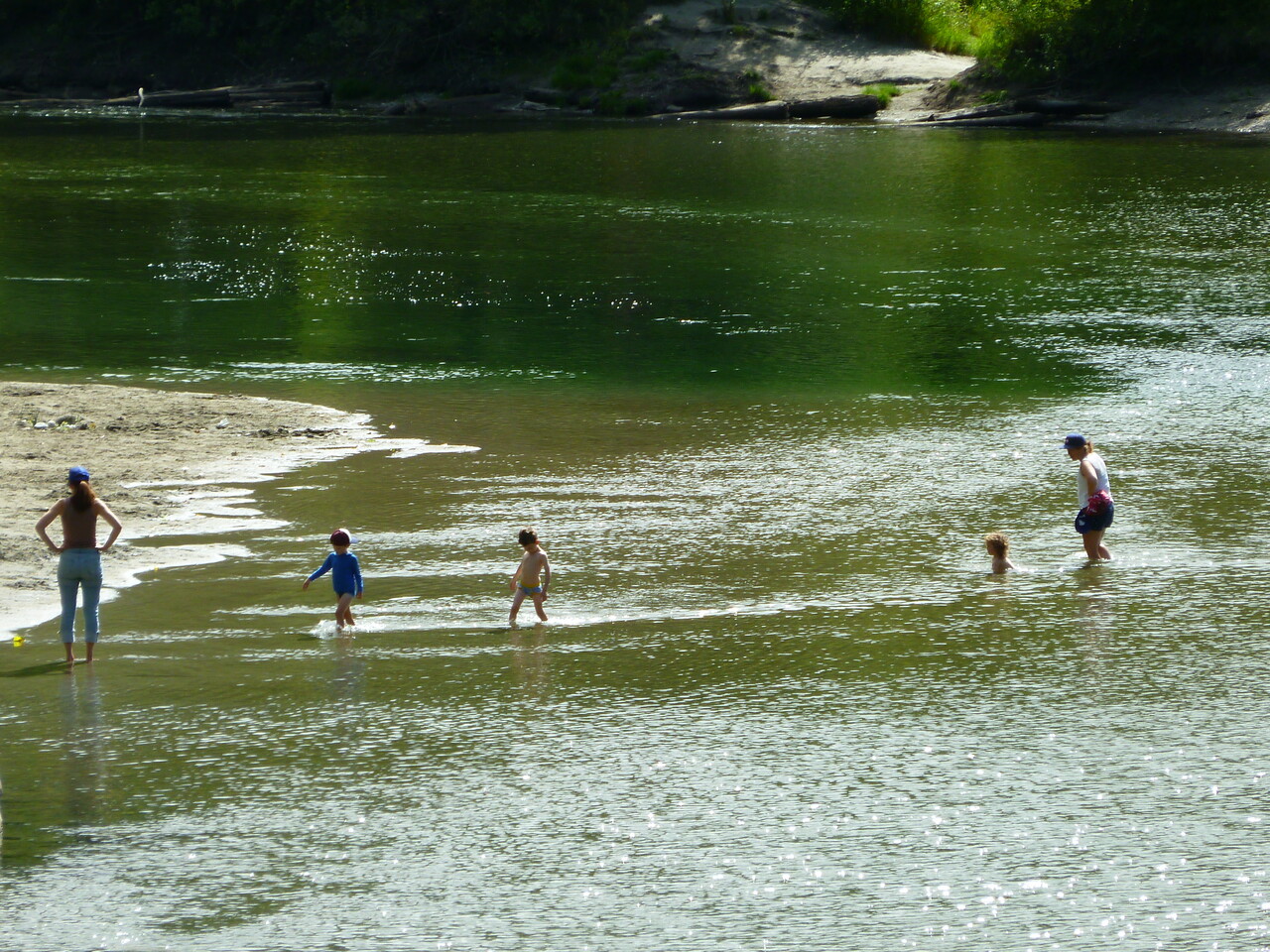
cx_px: 635
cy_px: 476
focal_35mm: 250
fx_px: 9172
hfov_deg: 7.9
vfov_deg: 5.9
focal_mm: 36
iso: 80
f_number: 5.9
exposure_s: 1/125
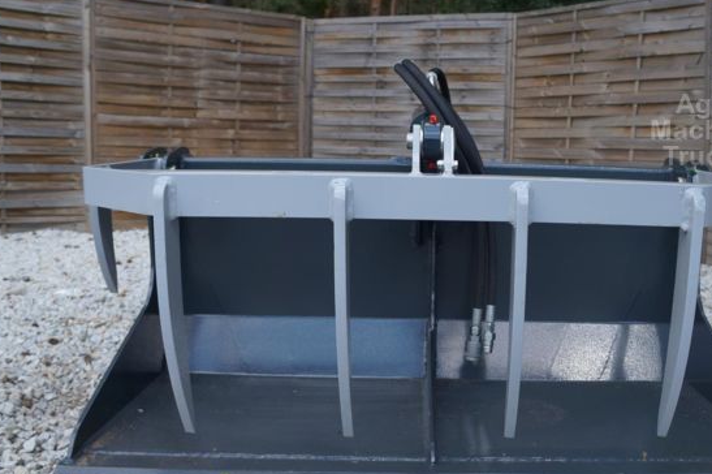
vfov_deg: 35.6
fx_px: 731
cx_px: 448
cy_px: 307
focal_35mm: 37
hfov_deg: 51.3
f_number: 4.5
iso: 100
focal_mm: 18
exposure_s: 1/320
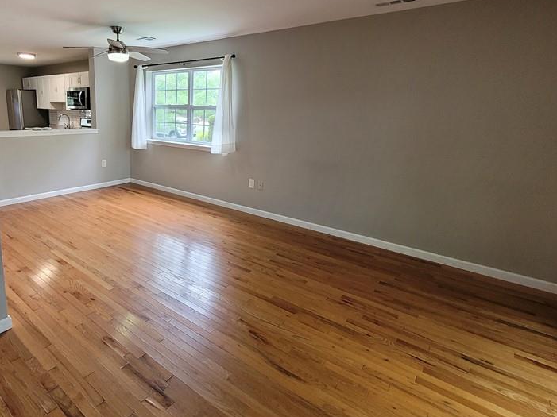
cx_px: 190
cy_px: 180
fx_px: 306
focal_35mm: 19
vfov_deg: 68.3
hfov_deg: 82.1
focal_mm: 1.74
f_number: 2.2
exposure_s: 1/60
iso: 200
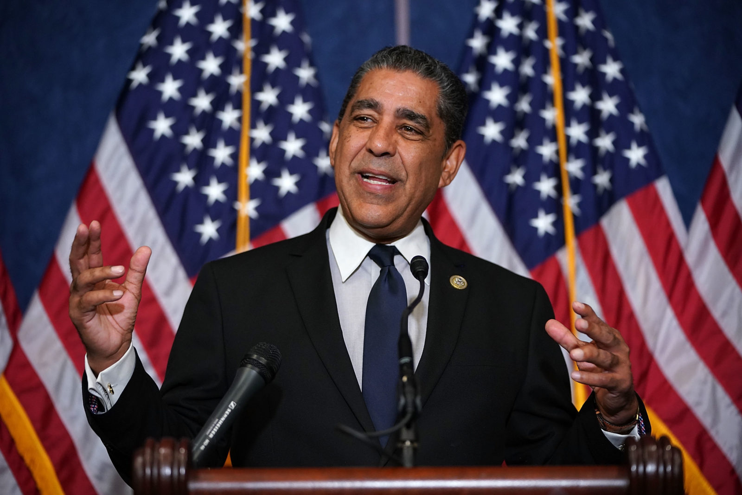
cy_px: 248
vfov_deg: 12.1
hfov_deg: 18.1
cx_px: 371
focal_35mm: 113
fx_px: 2329
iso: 3200
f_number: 2.8
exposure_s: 1/500
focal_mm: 113
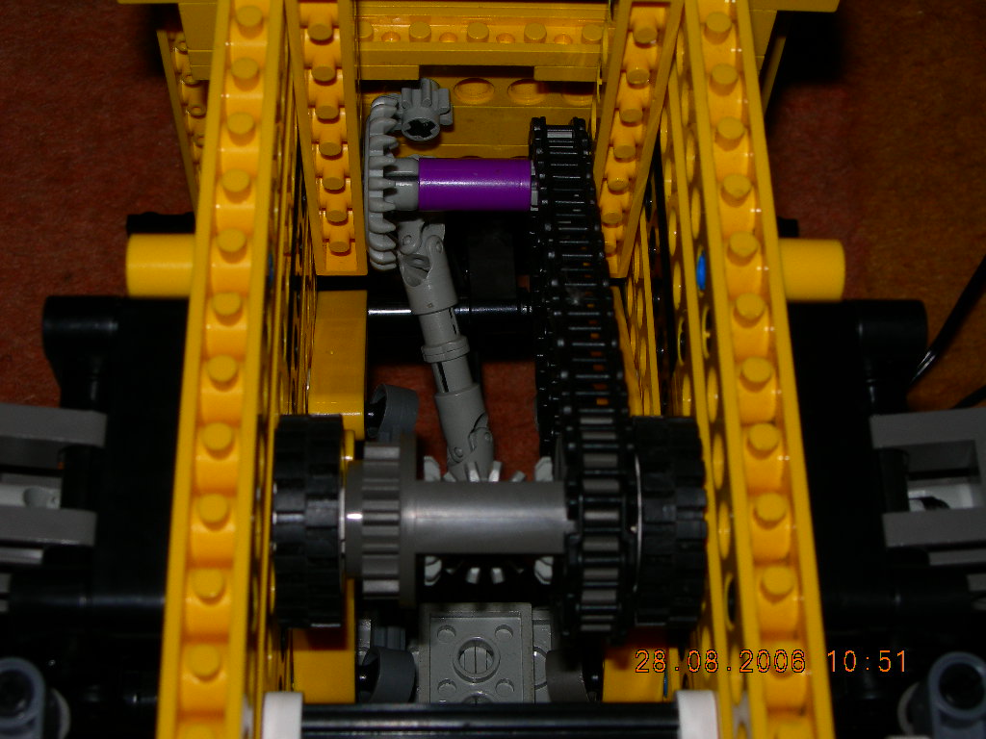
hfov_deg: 31.7
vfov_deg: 24.0
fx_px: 1738
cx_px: 493
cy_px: 370
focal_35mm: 61
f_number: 5.9
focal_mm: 12.7
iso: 50
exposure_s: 1/60.1
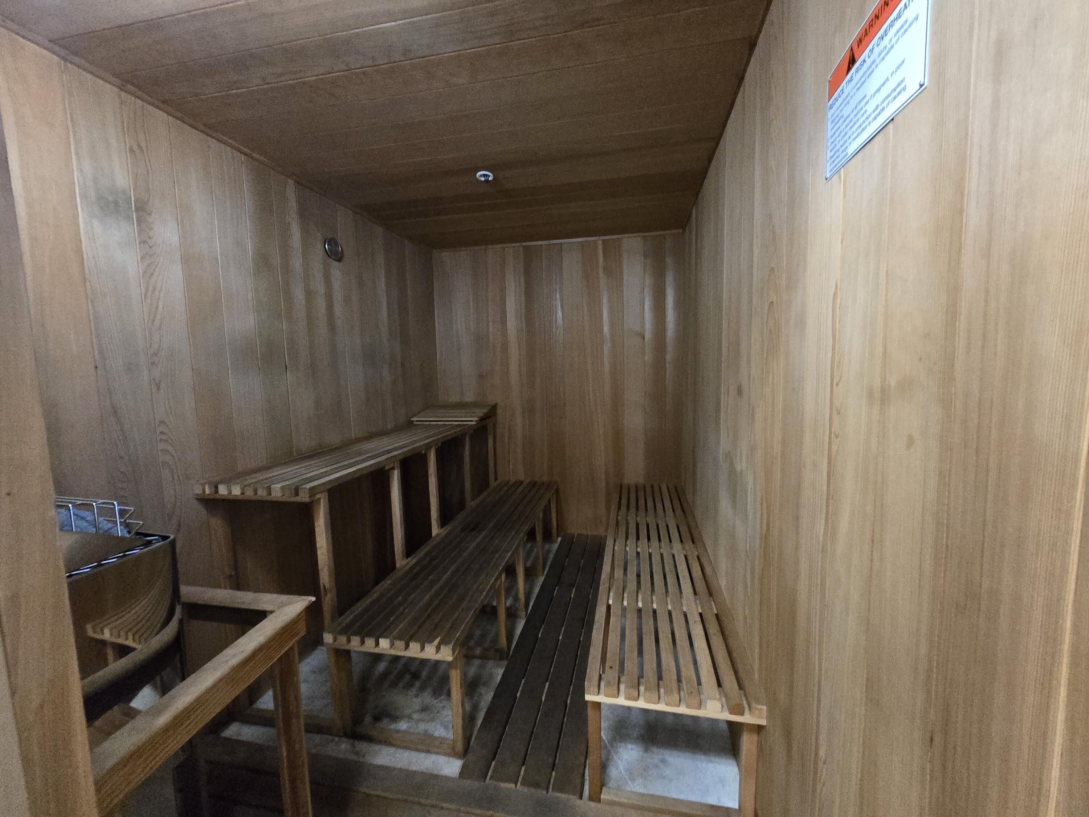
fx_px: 409
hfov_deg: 106.2
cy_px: 408
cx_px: 544
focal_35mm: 13
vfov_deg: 89.9
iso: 1250
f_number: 2.2
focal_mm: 2.2
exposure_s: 1/40
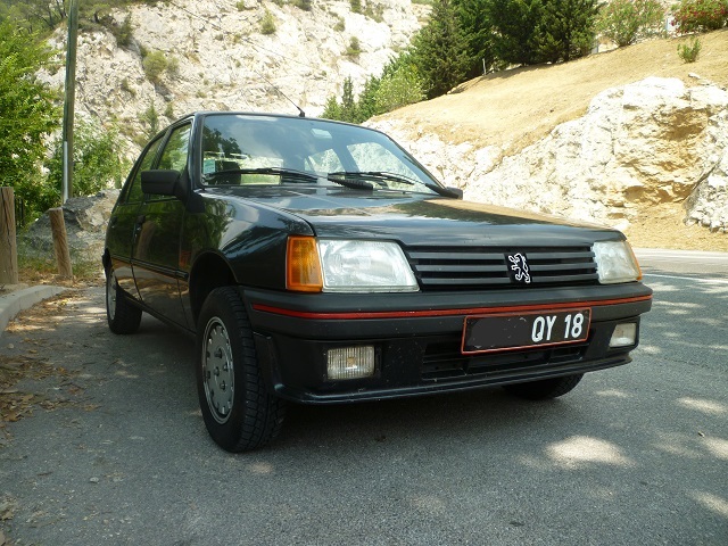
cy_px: 273
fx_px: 610
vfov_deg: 48.2
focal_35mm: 29
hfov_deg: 61.7
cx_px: 364
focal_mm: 5.2
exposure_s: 1/400
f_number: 3.3
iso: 80
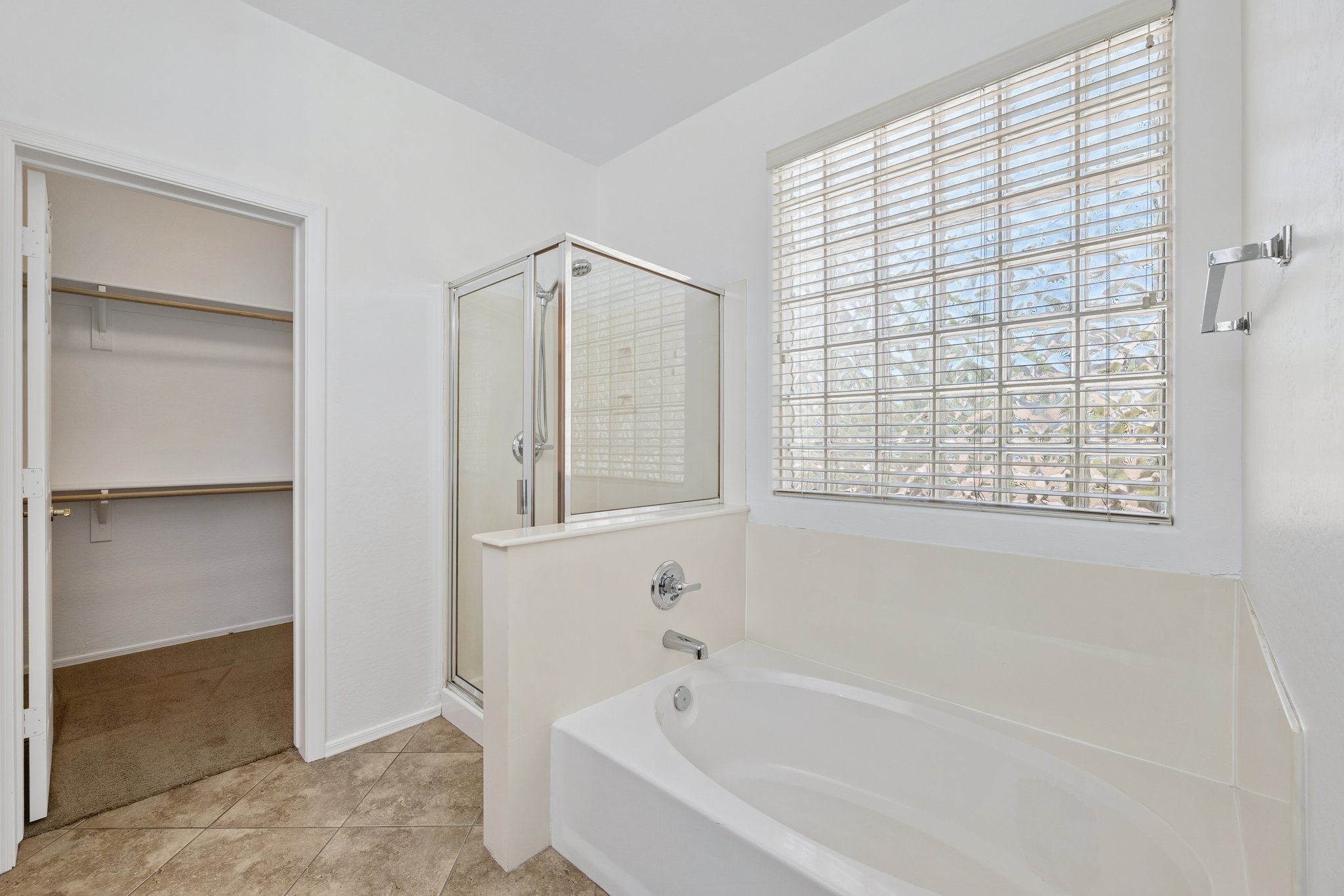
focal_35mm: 14
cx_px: 672
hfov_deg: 104.3
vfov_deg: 81.2
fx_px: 523
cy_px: 448
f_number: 8
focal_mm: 14
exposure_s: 1/40
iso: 400
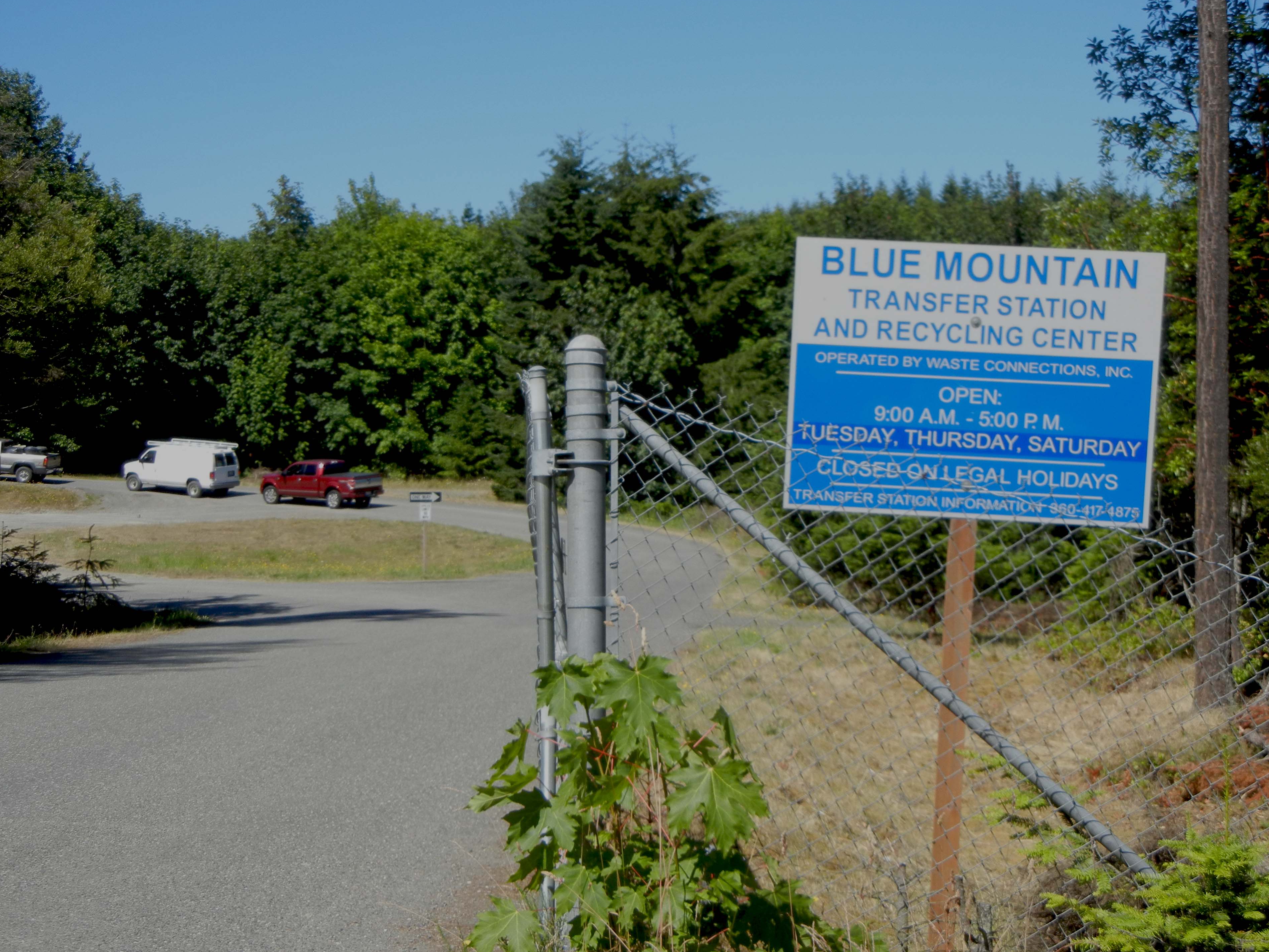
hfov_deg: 31.2
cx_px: 633
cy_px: 490
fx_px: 2273
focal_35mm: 62
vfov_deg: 23.7
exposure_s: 1/856
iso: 160
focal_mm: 10.6
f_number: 4
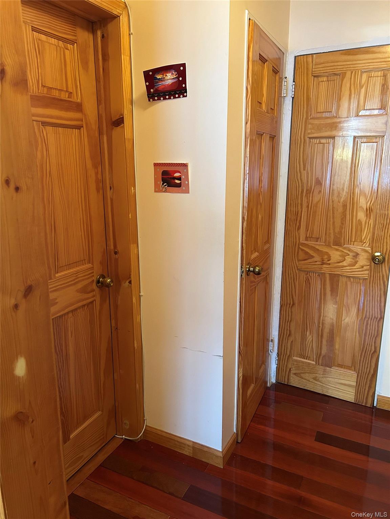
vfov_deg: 67.3
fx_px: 391
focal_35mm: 26
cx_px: 195
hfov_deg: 53.1
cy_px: 260
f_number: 1.5
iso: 400
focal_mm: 5.7
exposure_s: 1/40
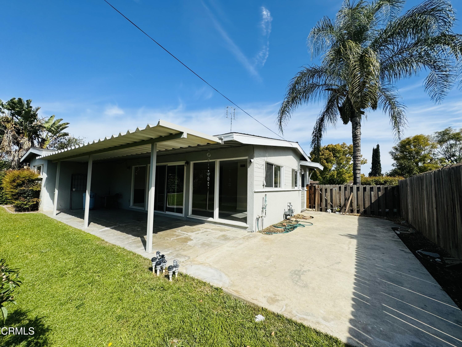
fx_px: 187
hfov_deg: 102.1
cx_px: 231
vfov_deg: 85.7
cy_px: 174
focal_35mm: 14
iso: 50
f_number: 2.2
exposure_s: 1/2208
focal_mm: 2.22
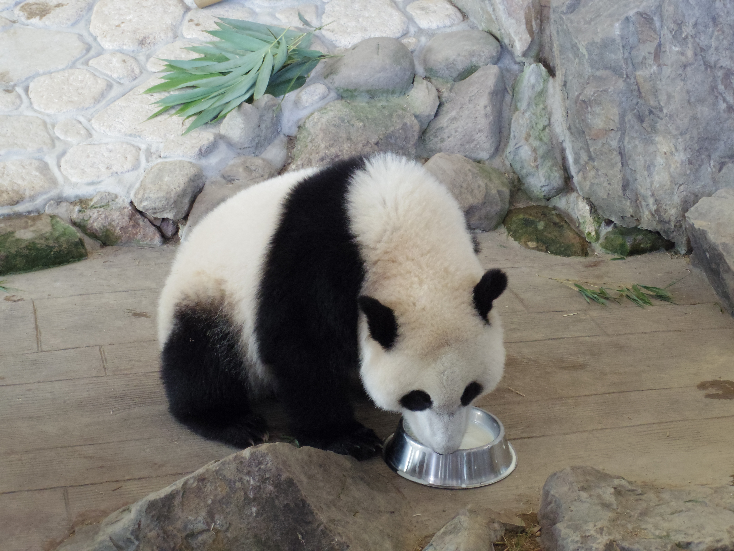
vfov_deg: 21.3
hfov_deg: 28.2
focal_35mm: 69
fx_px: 1463
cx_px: 367
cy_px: 276
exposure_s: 1/100
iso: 1250
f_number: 4.5
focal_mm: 15
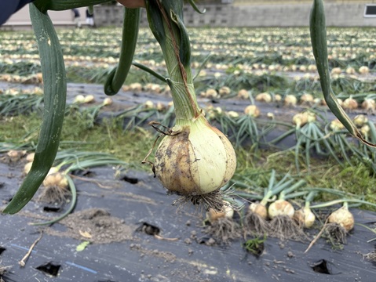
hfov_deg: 67.3
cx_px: 188
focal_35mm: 26
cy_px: 141
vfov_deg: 53.1
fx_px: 283
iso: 50
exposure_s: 1/840
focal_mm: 5.96
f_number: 1.6
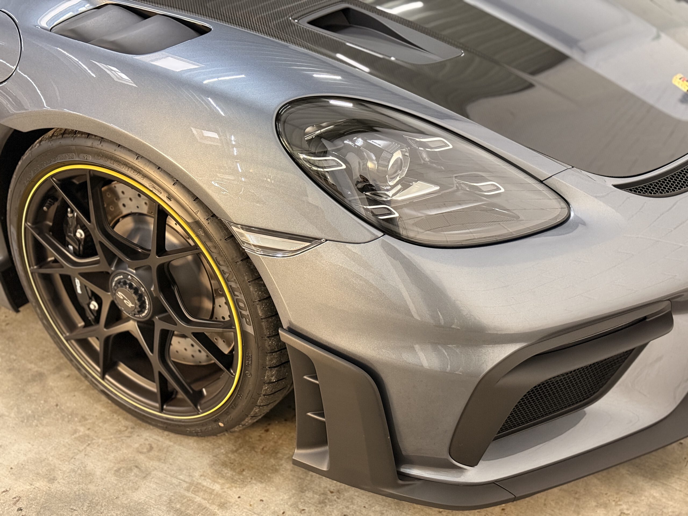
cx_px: 344
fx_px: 954
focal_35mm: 48
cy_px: 258
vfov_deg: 30.3
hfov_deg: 39.7
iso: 640
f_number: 1.78
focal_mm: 6.76
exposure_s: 1/25
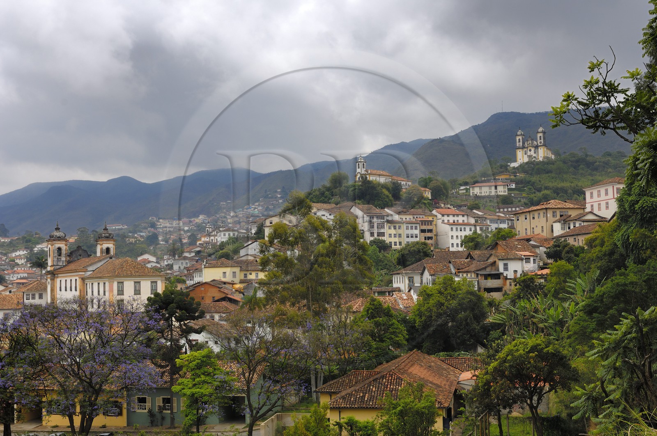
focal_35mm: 42
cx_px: 328
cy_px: 218
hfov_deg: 46.5
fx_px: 765
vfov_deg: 31.8
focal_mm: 28
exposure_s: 1/160
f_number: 8
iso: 100
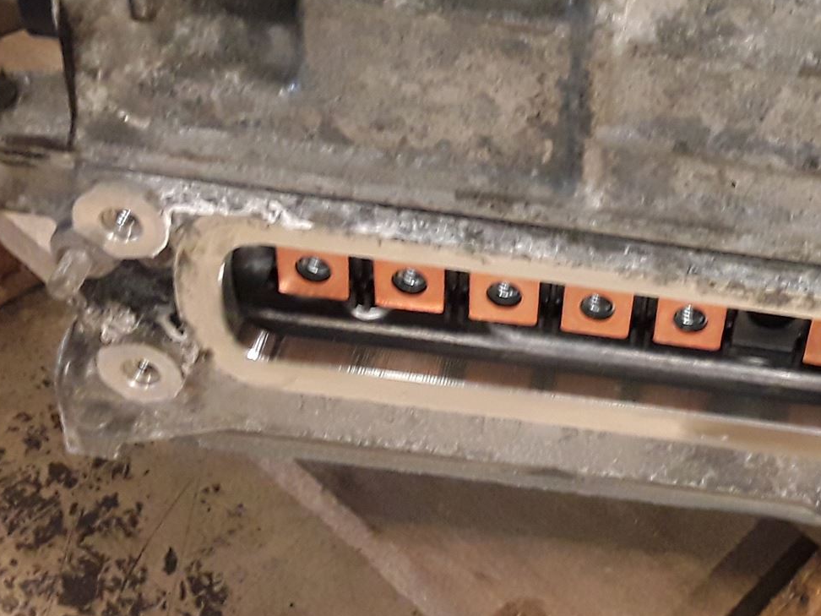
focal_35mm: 59
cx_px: 693
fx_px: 1399
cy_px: 152
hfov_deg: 31.6
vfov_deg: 24.5
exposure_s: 1/33
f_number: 1.9
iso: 200
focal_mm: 2.91
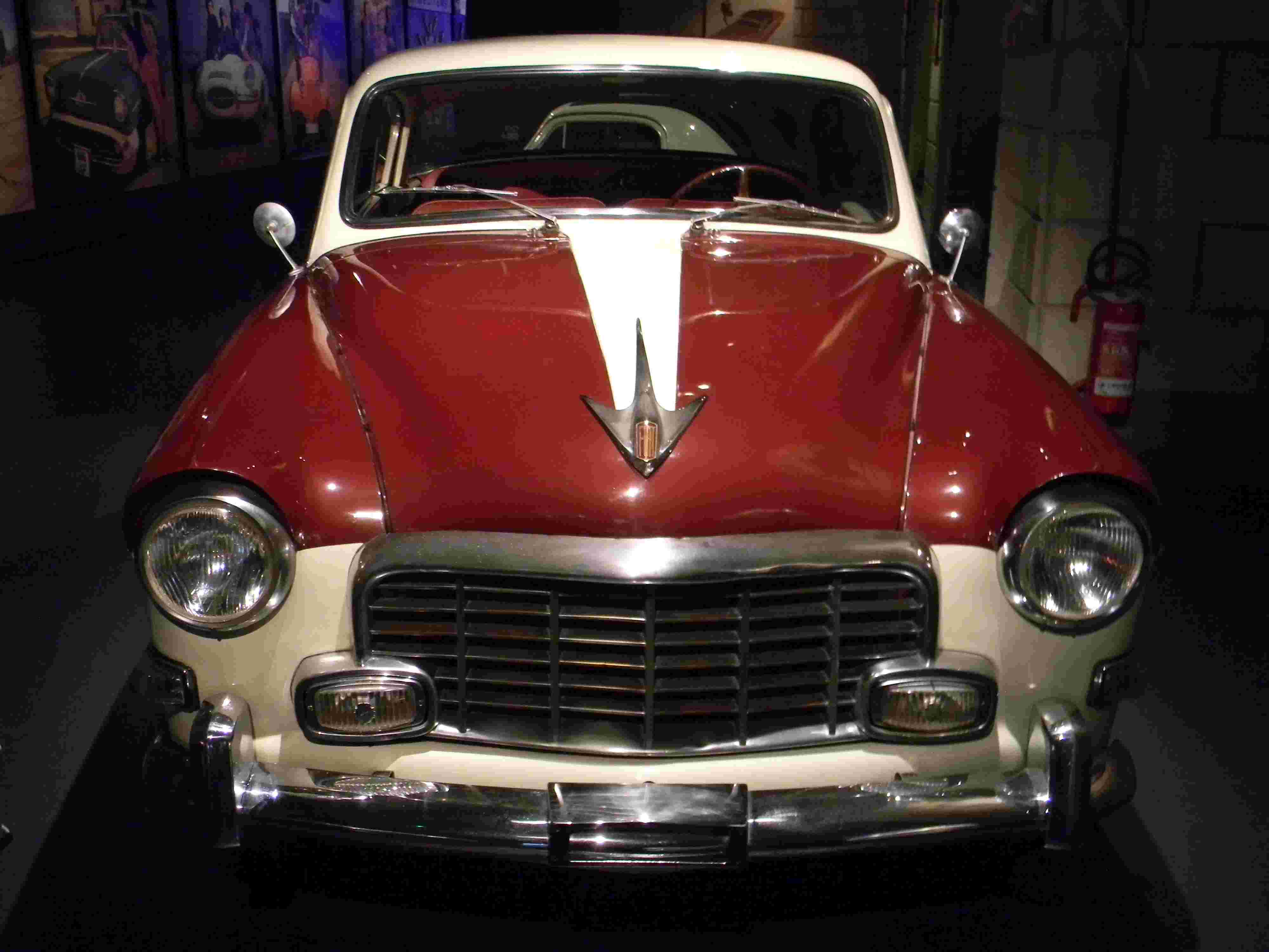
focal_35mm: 36
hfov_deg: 51.4
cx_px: 634
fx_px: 1320
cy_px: 476
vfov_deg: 39.7
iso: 400
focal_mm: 6.4
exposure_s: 1/7.2
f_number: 3.7
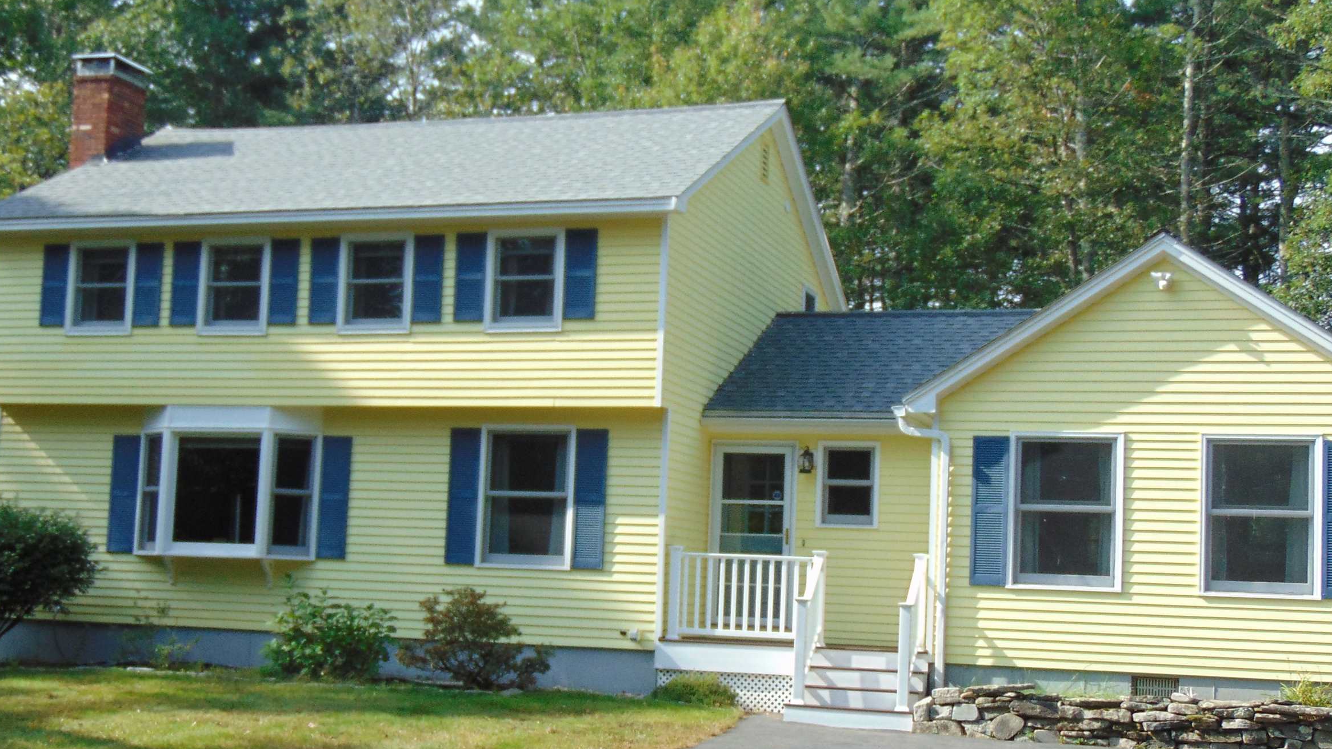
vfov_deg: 21.4
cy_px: 443
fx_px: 1978
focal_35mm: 56
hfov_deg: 37.2
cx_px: 617
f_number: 3.3
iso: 80
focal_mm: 6.9
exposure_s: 1/400
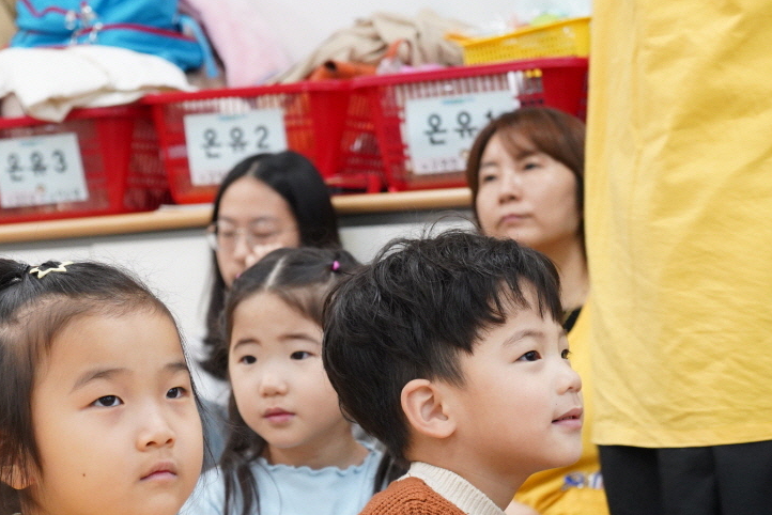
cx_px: 296
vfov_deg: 12.6
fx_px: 2317
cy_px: 432
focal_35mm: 108
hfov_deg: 18.9
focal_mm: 60
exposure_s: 1/60
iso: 2500
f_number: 5.6
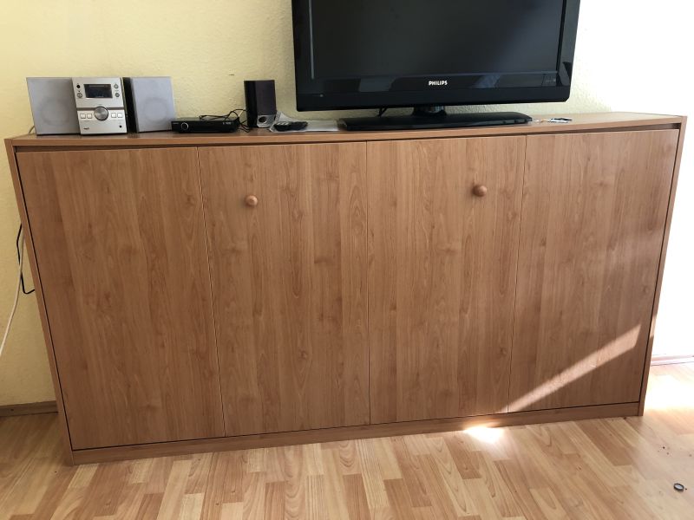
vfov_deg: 49.7
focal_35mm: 28
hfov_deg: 63.4
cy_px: 260
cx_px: 347
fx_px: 561
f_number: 1.8
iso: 40
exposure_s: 1/20
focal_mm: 4
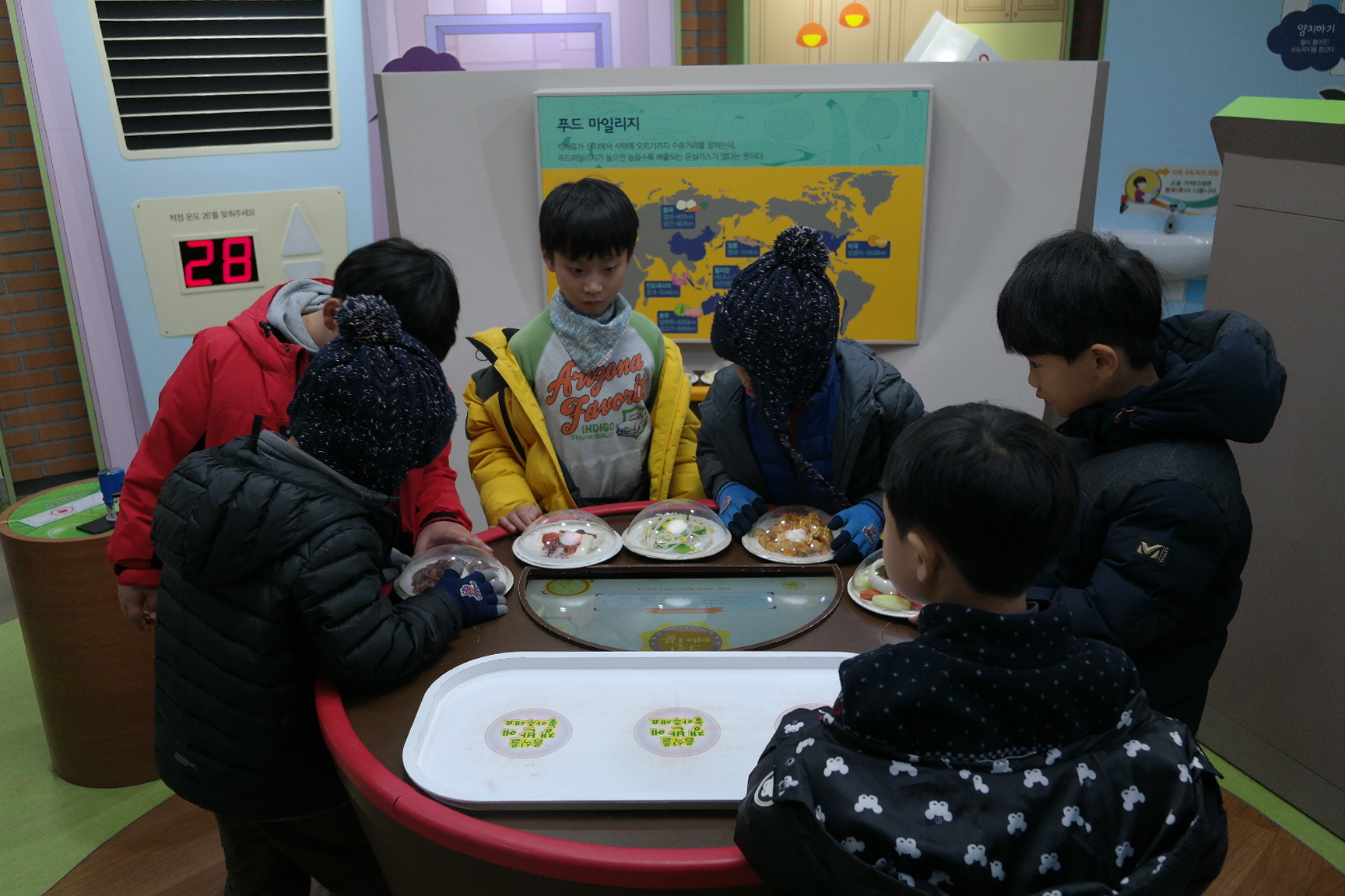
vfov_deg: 43.6
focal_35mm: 30
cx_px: 672
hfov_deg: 61.9
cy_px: 448
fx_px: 1121
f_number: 3.5
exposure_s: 1/40
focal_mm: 20
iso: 400
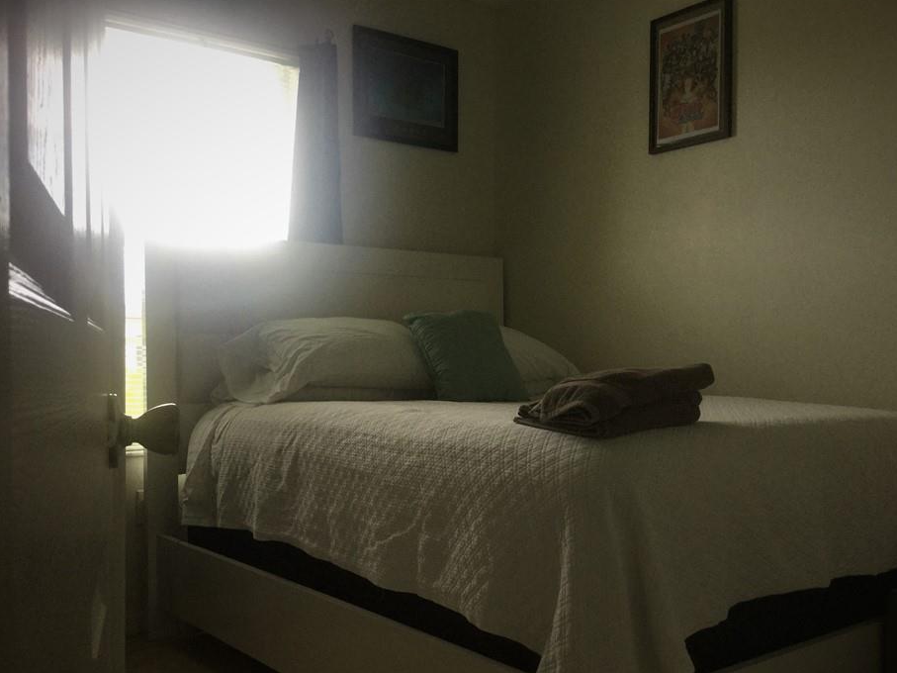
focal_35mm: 35
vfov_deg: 40.6
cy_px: 373
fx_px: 907
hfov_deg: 52.6
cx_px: 425
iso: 32
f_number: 2.4
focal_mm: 3.3
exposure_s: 1/60
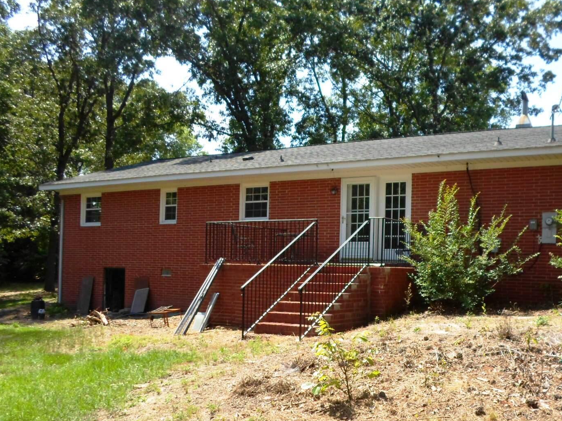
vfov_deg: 39.4
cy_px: 258
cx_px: 363
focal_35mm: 36
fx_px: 584
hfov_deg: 50.7
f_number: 2.5
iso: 80
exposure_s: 1/500
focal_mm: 4.5
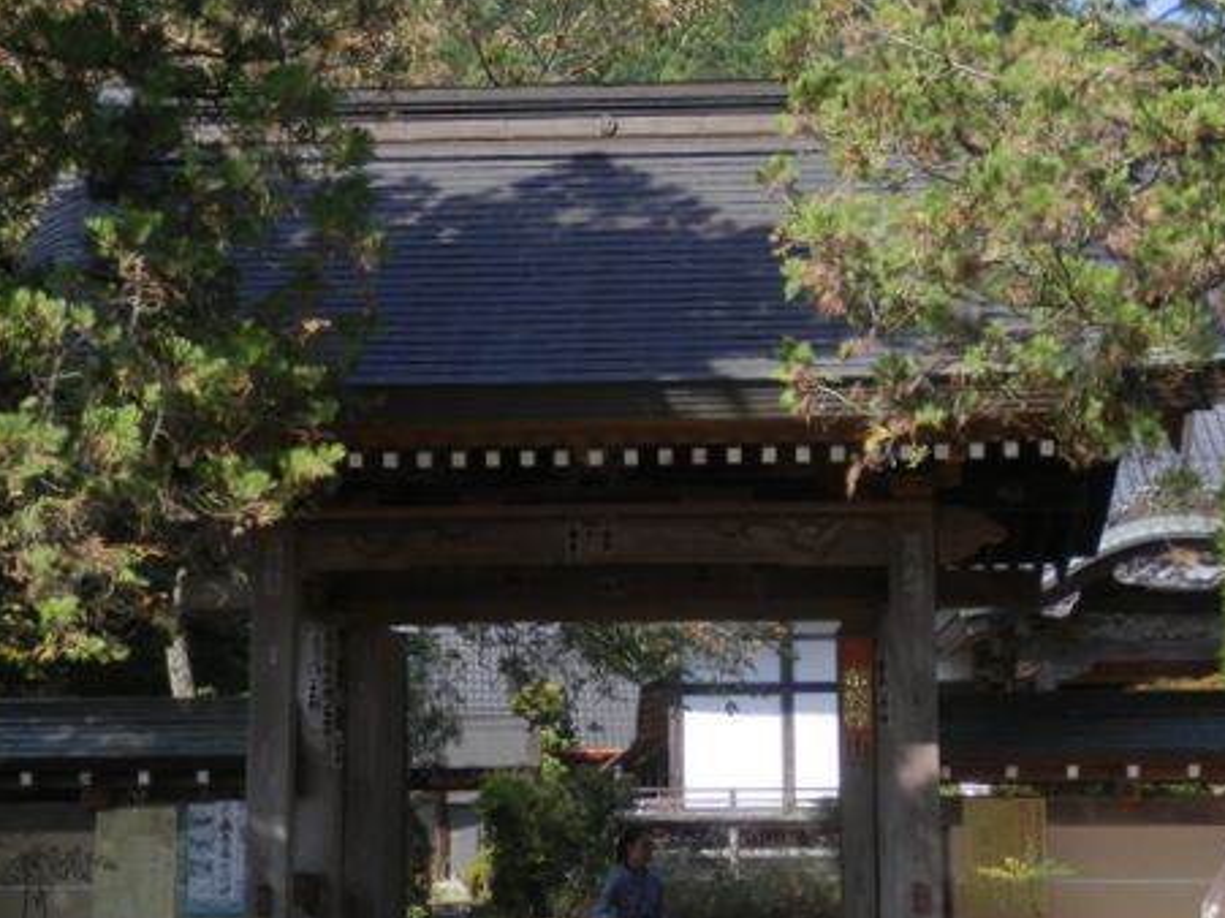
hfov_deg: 27.4
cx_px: 671
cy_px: 410
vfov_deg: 20.7
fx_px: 2512
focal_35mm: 71
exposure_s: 1/320
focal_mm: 7.3
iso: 80
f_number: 3.7
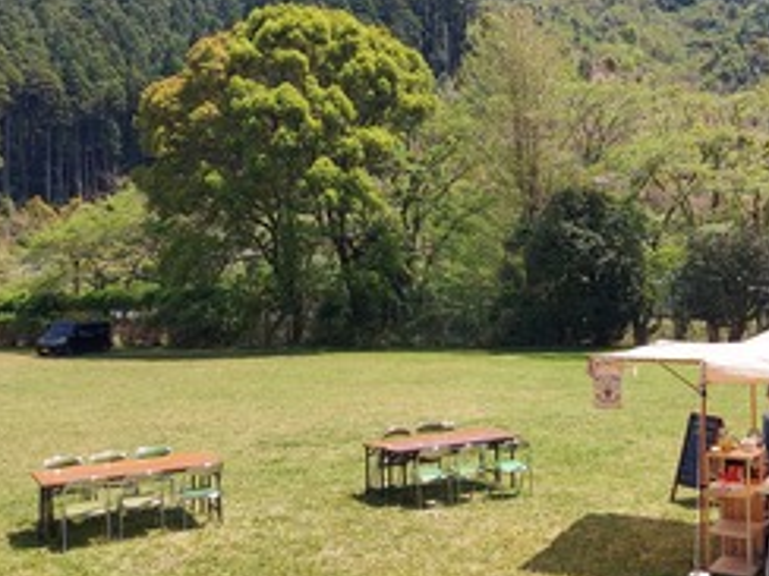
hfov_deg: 42.9
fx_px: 955
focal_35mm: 43
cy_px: 238
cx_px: 542
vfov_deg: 33.5
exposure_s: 1/880
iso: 50
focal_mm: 4.6
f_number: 2
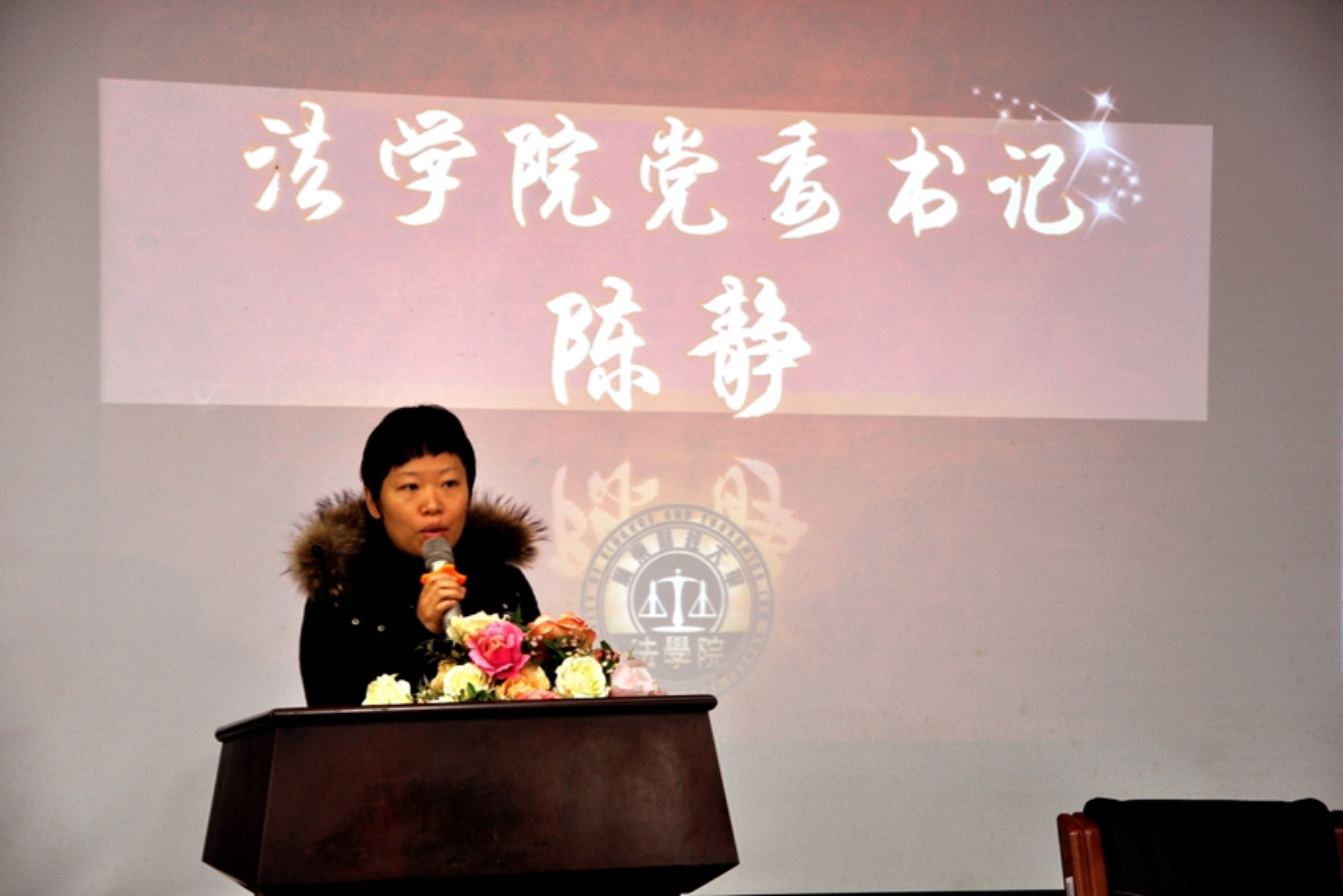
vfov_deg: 12.2
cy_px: 448
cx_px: 672
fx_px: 4197
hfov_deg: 18.2
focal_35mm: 112
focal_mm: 75
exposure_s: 1/6
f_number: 5.3
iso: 400
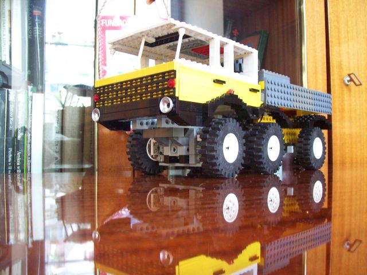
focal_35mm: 36
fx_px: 382
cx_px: 184
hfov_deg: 51.4
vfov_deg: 39.7
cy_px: 138
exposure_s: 1/9.68
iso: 160
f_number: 2.7
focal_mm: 6
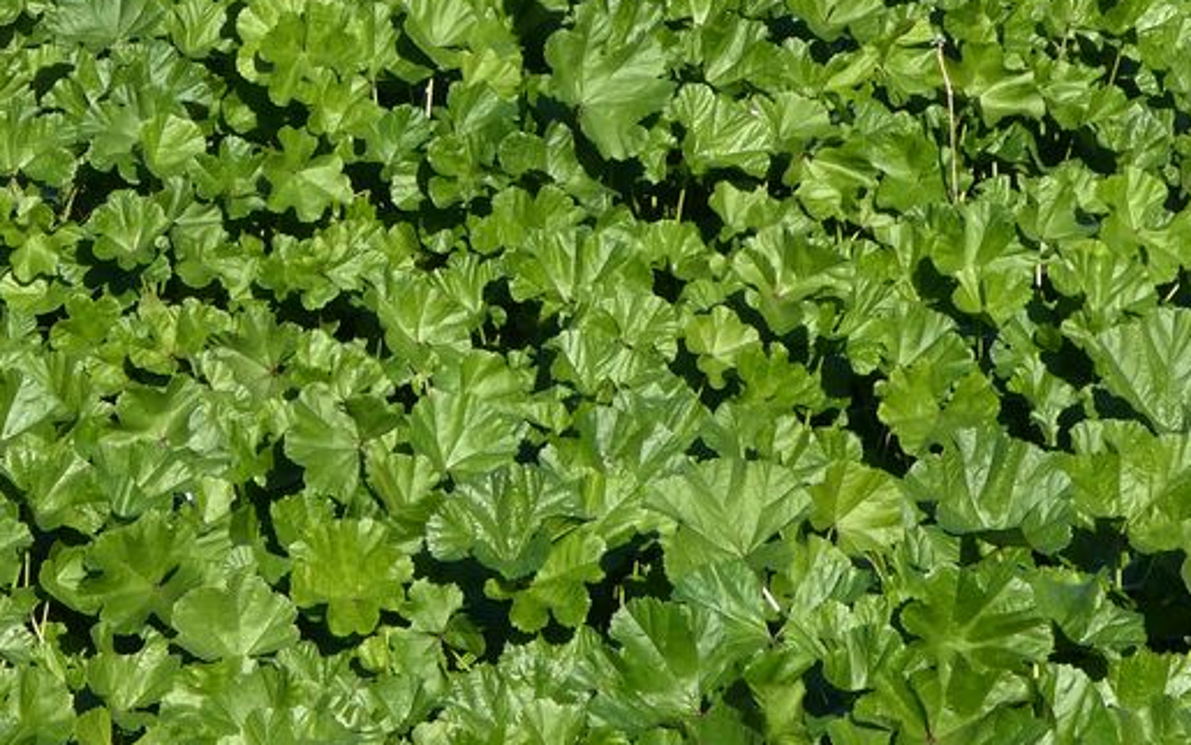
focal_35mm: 239
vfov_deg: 5.5
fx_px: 7758
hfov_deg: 8.8
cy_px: -39
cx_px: 490
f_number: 4.5
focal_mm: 14.8
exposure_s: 1/640
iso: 80
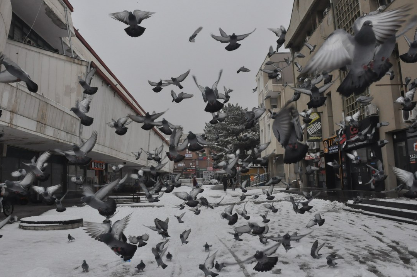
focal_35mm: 32
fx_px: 370
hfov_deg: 58.7
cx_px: 190
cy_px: 121
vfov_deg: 40.9
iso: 1000
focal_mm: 18
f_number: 11
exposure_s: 1/500
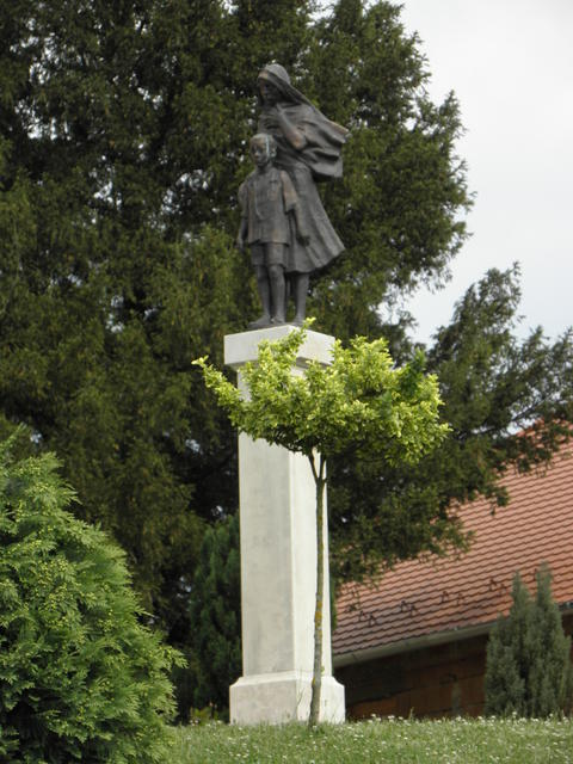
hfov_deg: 6.8
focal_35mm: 219
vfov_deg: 9.0
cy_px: 382
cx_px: 286
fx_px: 4833
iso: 64
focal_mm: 39.11
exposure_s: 1/320
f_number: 4.5
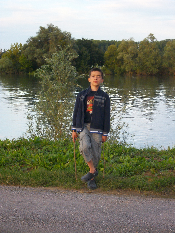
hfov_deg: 14.5
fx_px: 688
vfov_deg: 19.3
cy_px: 116
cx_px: 88
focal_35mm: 102
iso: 244
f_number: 5.3
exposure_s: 1/133
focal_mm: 17.1
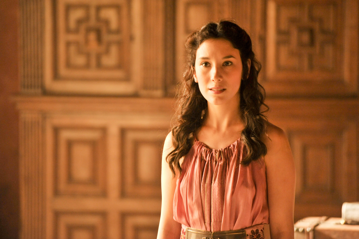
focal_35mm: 200
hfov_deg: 10.3
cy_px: 120
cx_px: 180
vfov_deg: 6.9
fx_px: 1993
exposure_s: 1/80
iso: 2000
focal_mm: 200
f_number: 3.2
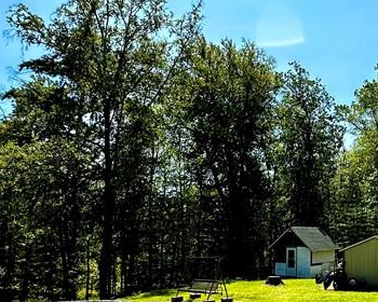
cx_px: 296
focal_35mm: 40
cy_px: 237
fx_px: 447
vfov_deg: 36.2
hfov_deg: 43.9
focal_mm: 2.22
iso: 40
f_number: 2.2
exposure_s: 1/997
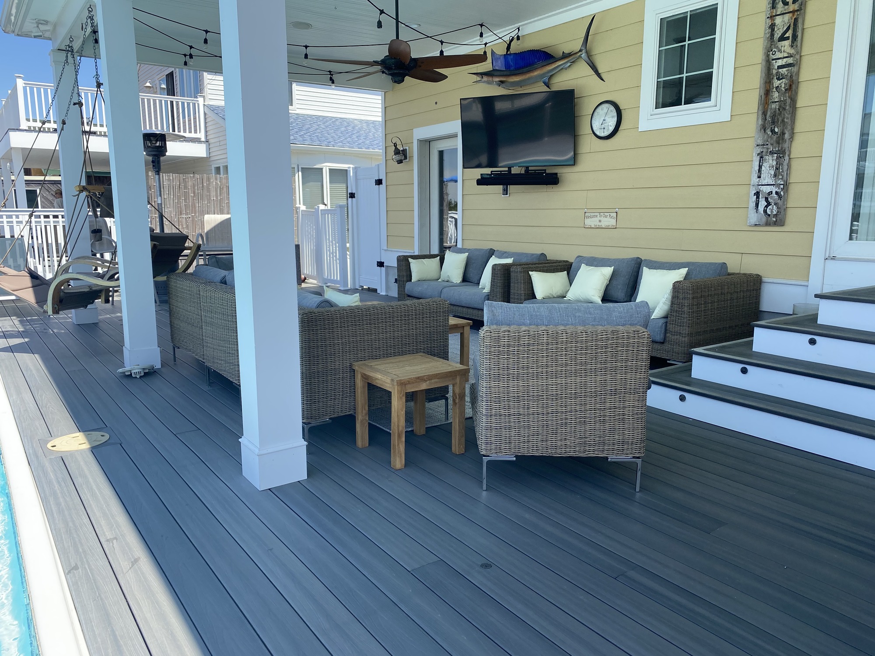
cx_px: 438
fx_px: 657
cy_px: 328
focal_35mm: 26
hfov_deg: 67.3
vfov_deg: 53.1
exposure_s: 1/1258
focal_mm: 4.25
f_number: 1.8
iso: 32
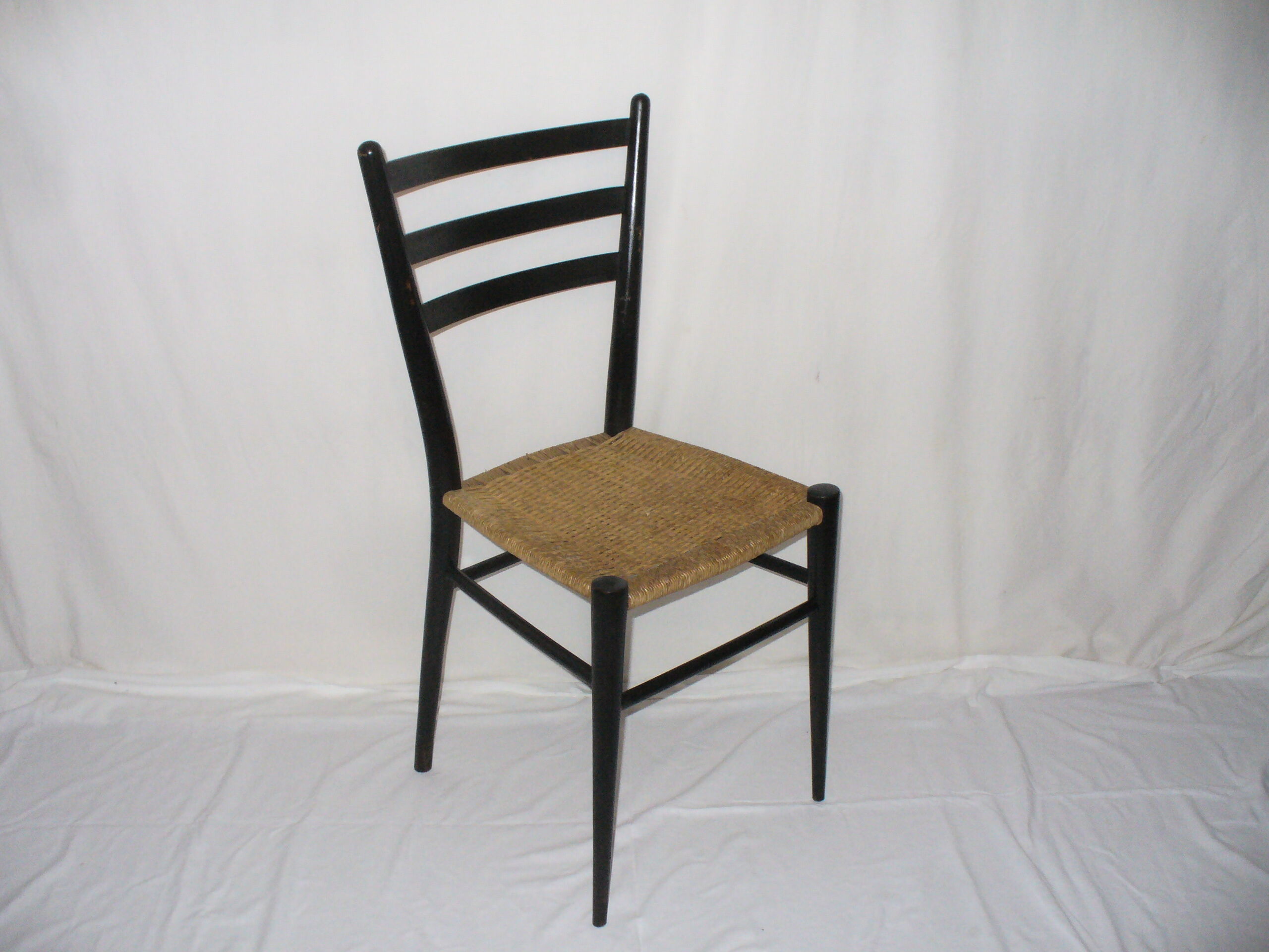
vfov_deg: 38.7
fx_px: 1356
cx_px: 634
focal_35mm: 37
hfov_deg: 50.1
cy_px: 476
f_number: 2.8
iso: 250
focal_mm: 6.1
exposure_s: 1/30
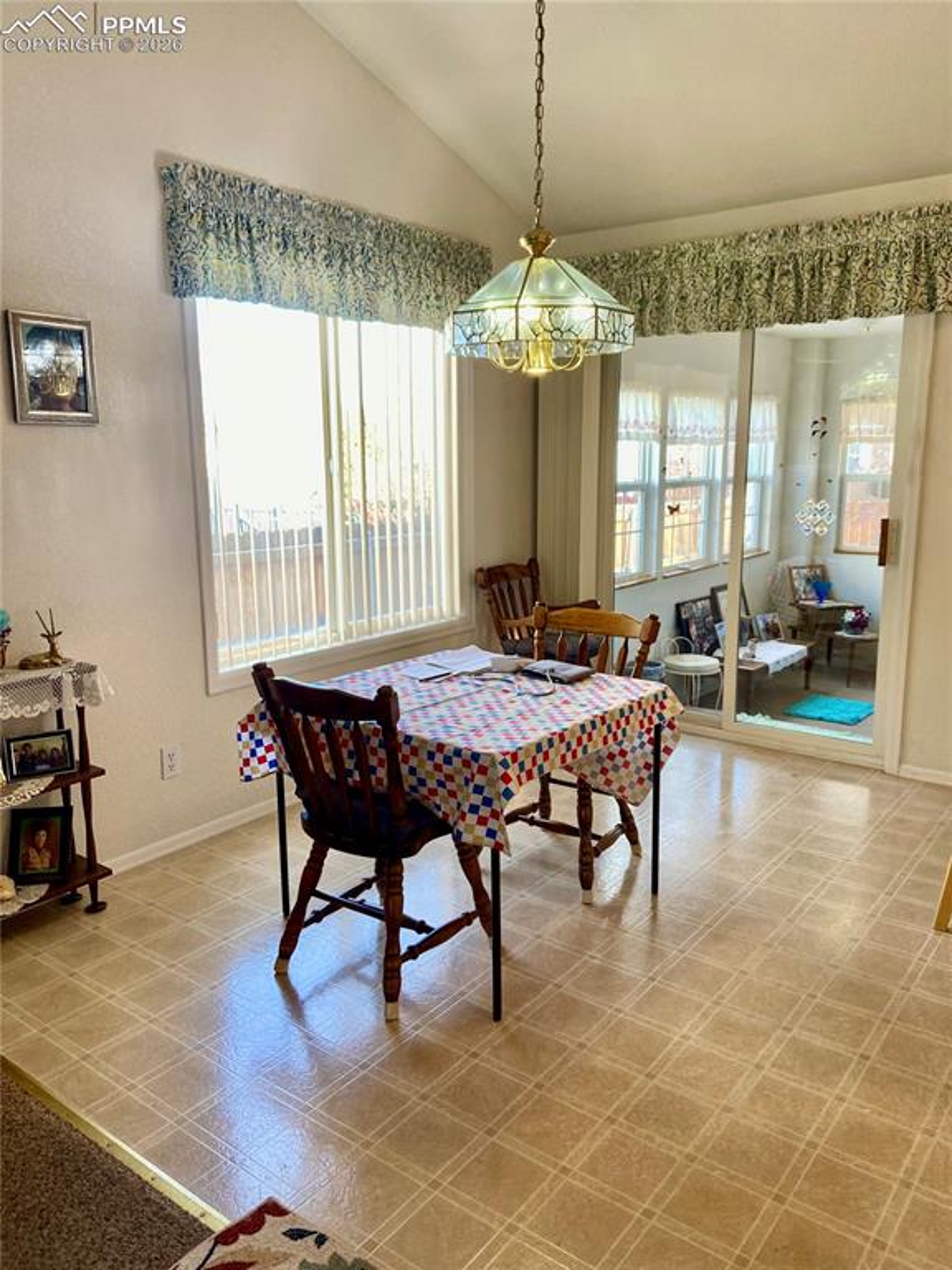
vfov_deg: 67.3
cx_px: 476
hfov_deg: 53.1
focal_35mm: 26
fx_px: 953
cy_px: 635
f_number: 1.8
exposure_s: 1/120
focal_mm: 4.25
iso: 125
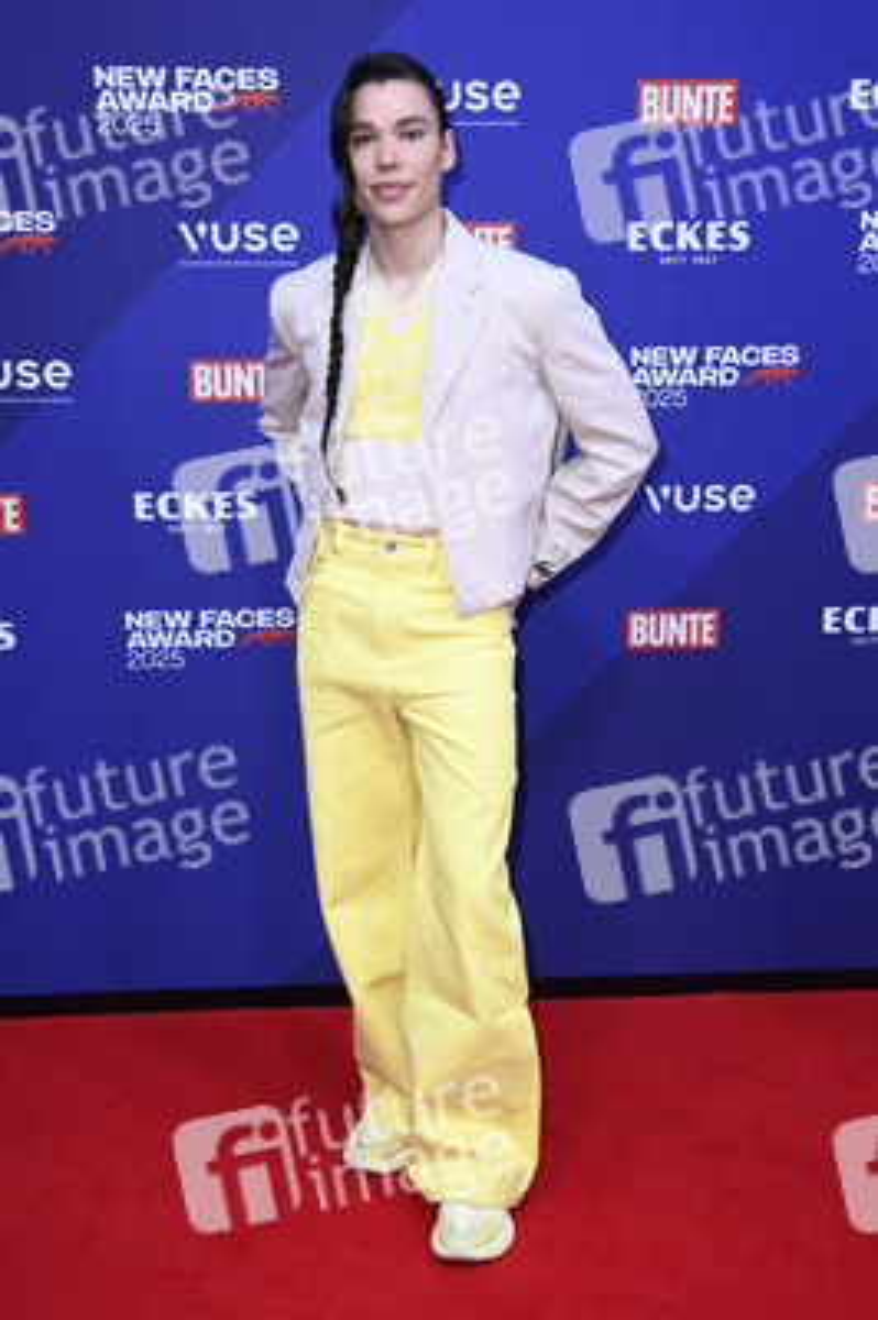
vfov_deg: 50.7
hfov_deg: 35.0
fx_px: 1392
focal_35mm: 38
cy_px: 660
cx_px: 439
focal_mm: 38
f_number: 5.6
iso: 800
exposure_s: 1/200
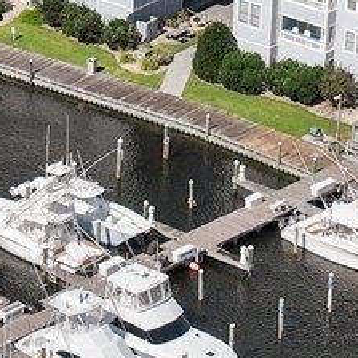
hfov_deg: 8.8
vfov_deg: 8.7
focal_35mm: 194
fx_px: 2270
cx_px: -184
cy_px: -245
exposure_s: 1/6400
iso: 150
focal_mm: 12.29
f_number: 2.8
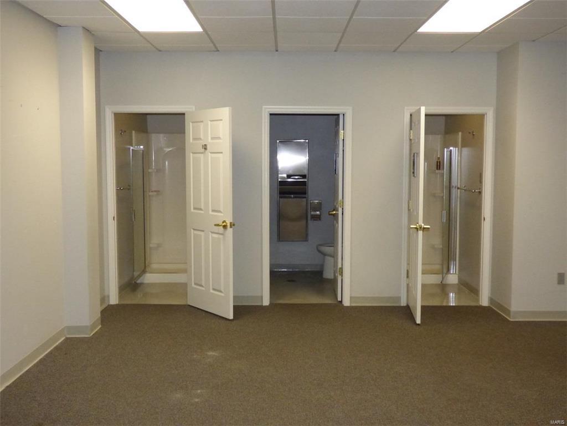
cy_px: 213
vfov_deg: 38.7
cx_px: 284
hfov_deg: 50.1
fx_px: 606
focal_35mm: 37
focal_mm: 6.47
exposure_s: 1/60
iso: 800
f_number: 3.5
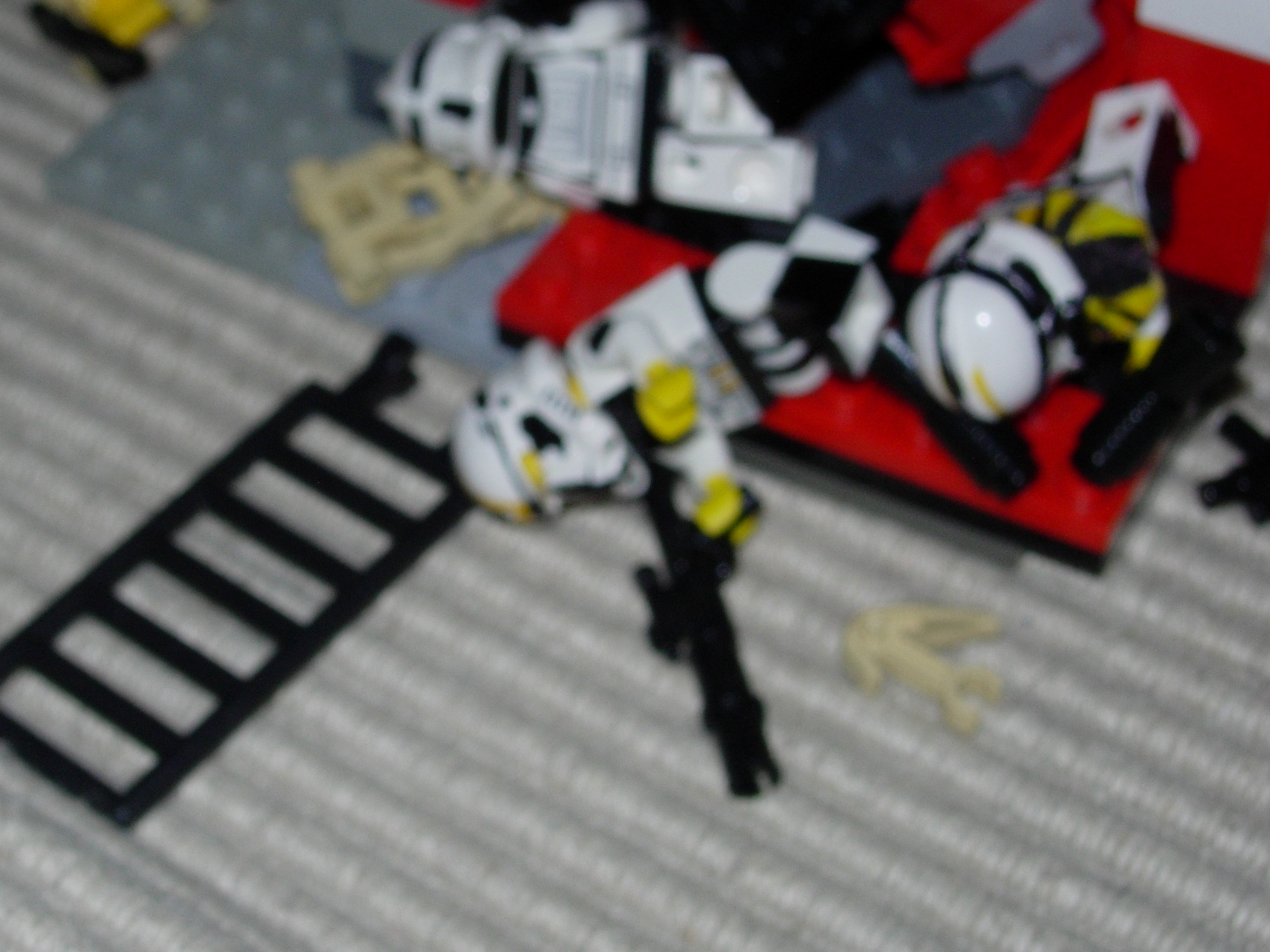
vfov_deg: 18.2
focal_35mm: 81
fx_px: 2972
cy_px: 438
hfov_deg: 24.1
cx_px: 483
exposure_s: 1/64
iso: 79
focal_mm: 12.7
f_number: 5.9
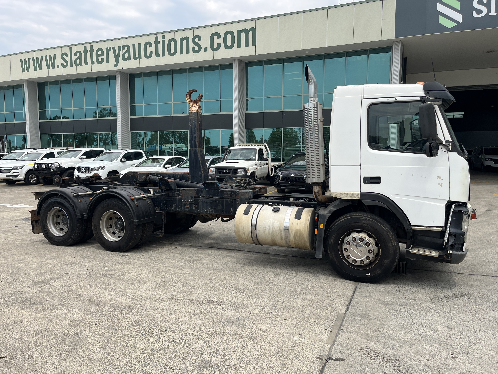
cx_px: 249
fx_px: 374
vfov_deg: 53.1
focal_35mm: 26
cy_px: 187
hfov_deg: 67.3
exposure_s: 1/2688
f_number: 1.6
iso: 50
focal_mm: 5.1
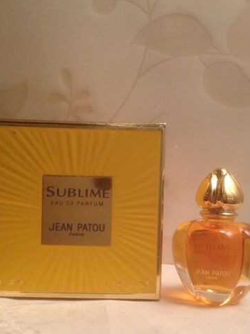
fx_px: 453
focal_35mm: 47
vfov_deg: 40.2
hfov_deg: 30.8
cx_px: 115
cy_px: 205
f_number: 2.4
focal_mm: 4.28
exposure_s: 1/20
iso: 125
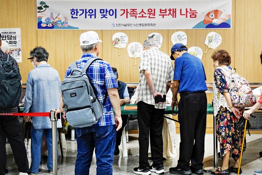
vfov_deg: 22.3
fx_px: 444
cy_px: 88
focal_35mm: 61
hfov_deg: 32.9
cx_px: 131
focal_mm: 22.19
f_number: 3.5
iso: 800
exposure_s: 1/80
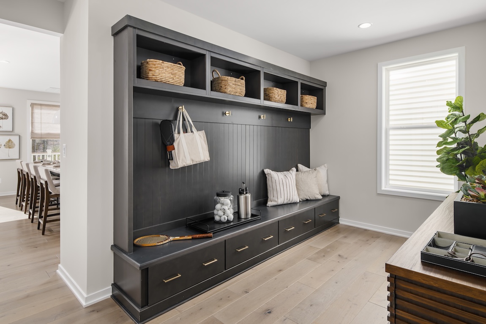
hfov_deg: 86.9
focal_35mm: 19
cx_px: 243
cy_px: 162
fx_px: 257
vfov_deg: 64.6
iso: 200
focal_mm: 19
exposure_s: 1/200
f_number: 9
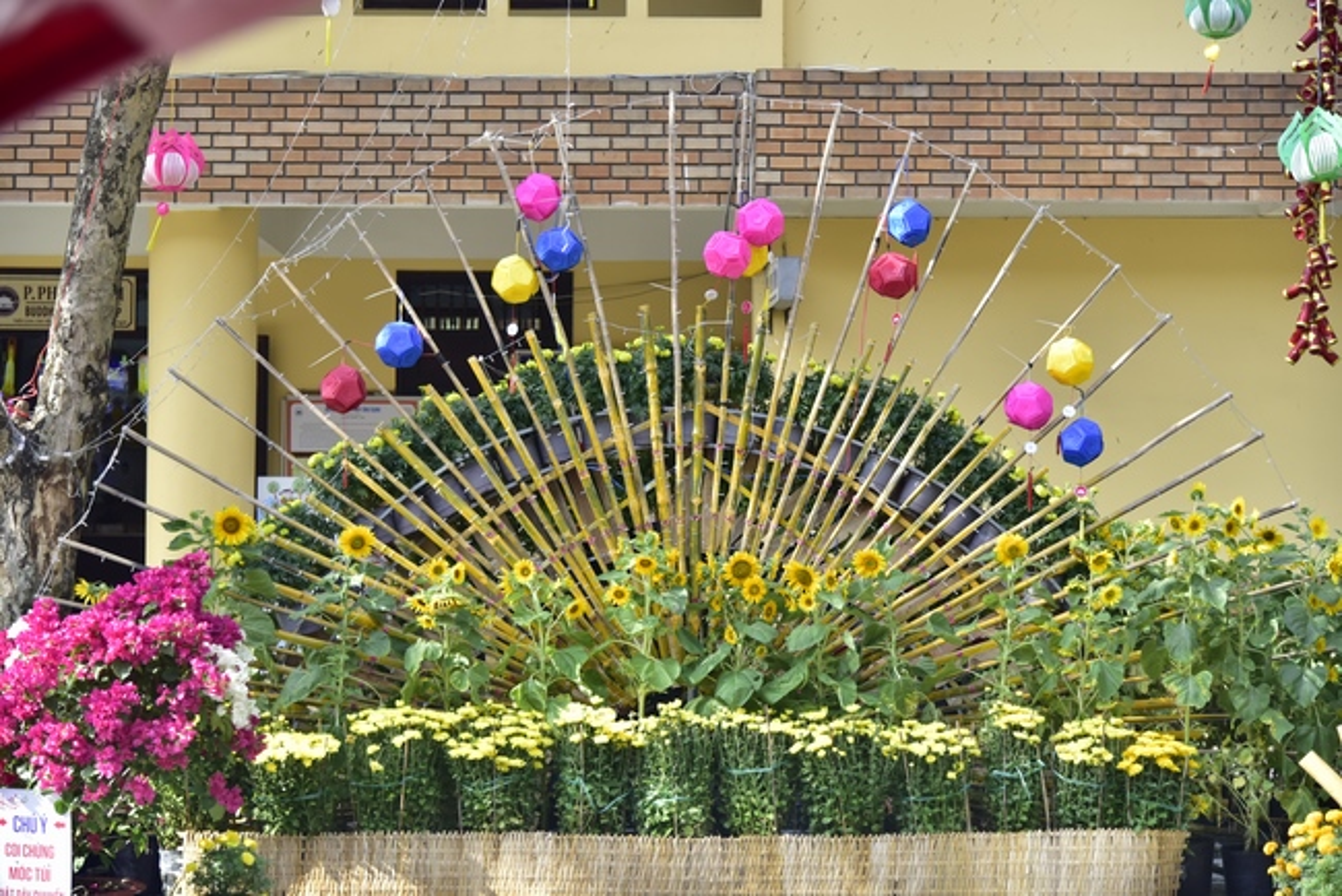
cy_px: 448
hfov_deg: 30.5
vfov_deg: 20.6
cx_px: 671
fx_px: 2461
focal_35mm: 66
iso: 500
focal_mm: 66
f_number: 4
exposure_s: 1/800
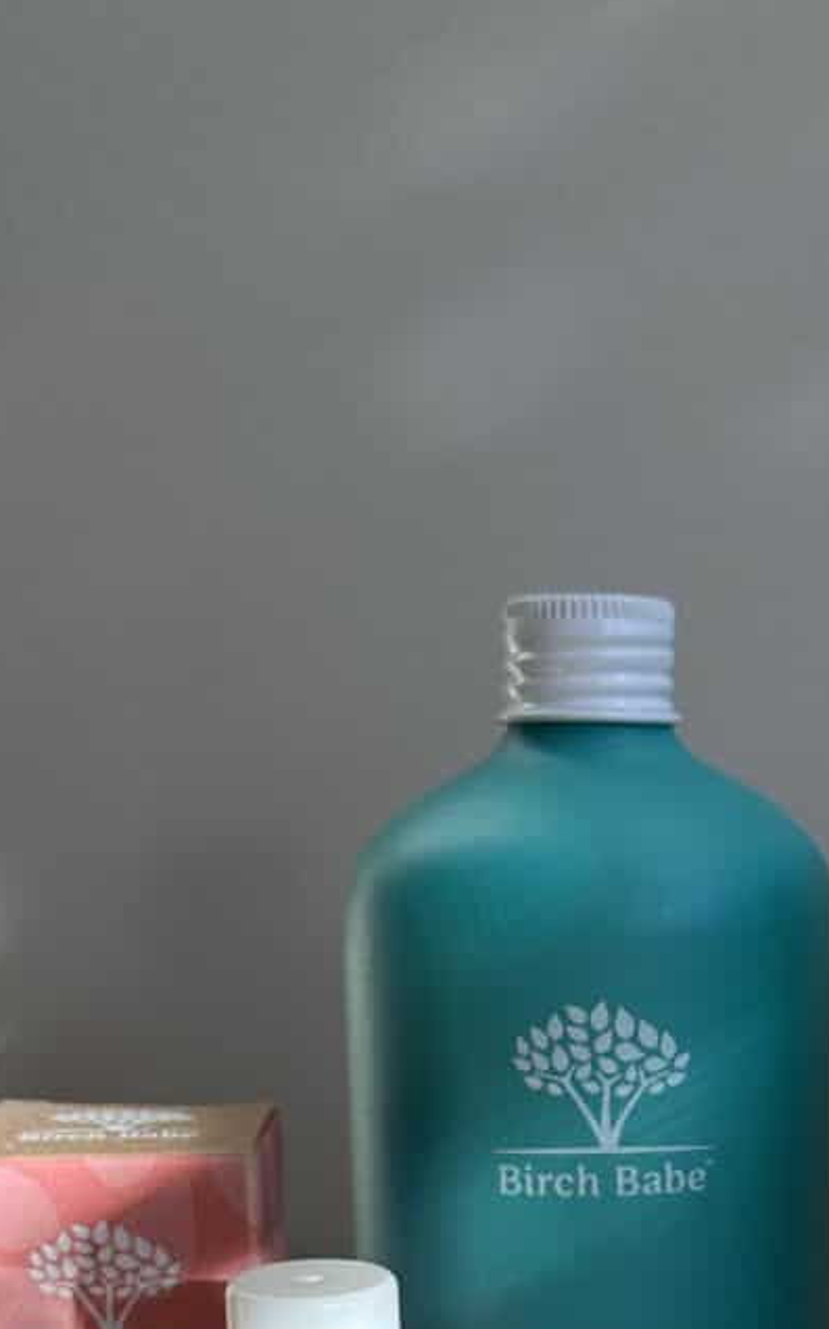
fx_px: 2316
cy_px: 1220
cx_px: 674
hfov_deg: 20.1
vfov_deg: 30.5
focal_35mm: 64
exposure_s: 1/183
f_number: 1.78
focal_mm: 6.86
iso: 80
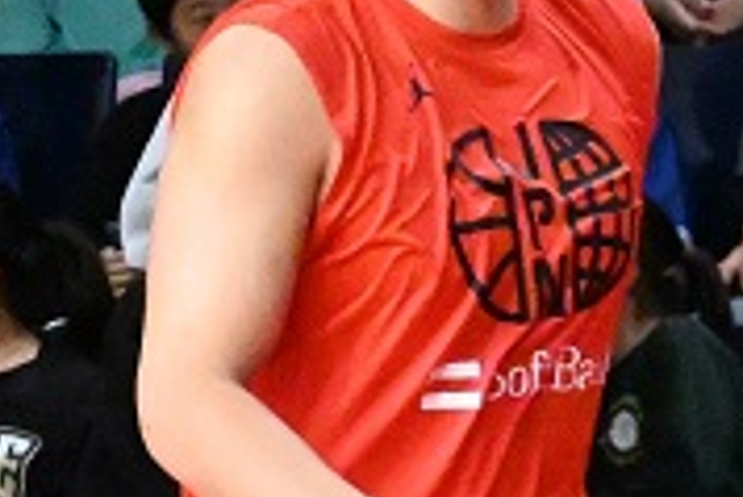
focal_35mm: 436
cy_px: 228
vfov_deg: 3.2
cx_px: 593
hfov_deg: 4.7
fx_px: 9001
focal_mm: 81
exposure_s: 1/1000
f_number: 8
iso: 22800
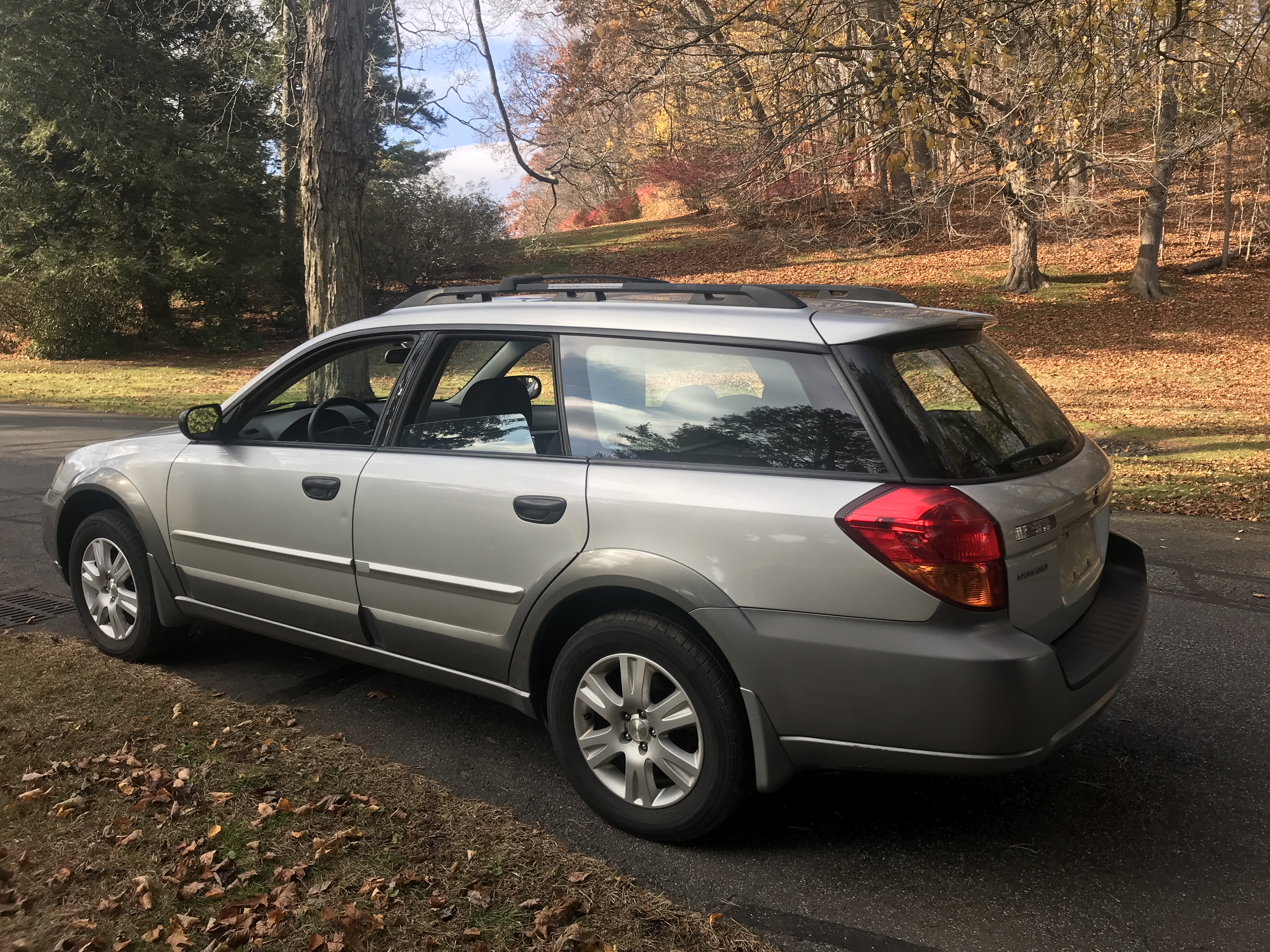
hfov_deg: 63.4
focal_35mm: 28
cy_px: 476
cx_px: 635
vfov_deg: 49.7
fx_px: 1027
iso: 20
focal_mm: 3.99
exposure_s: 1/618
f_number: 1.8
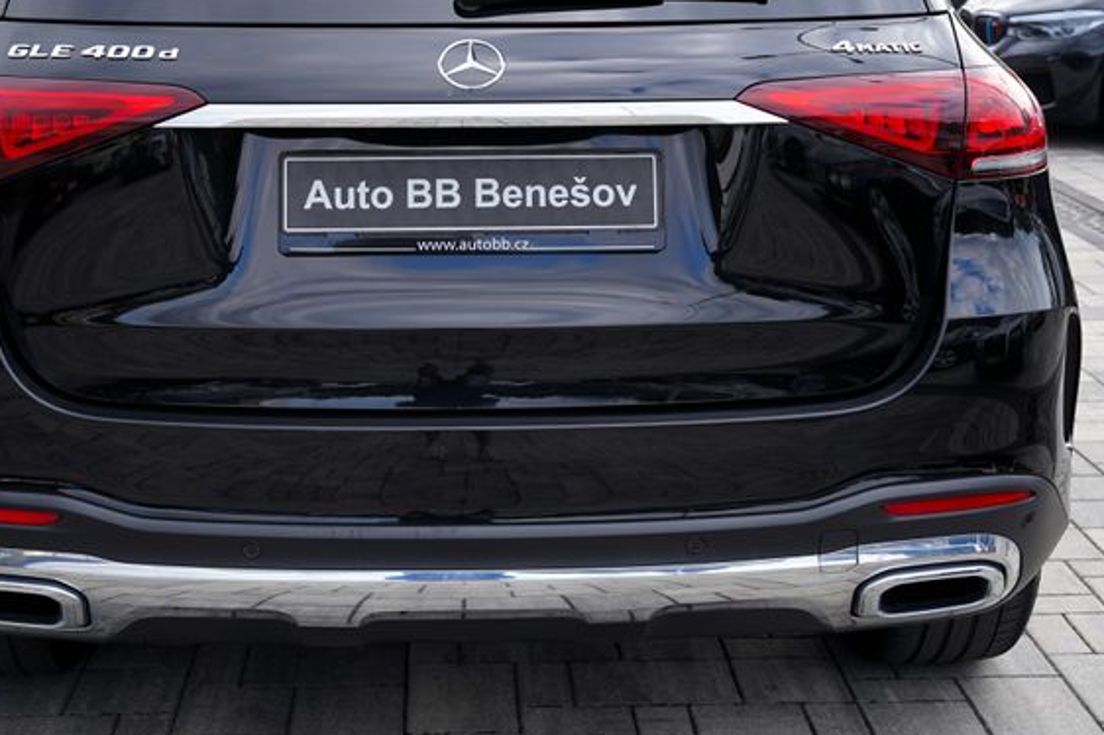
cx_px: 479
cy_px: 189
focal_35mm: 62
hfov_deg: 32.4
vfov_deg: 21.7
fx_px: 1900
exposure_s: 1/125
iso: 100
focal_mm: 34
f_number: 5
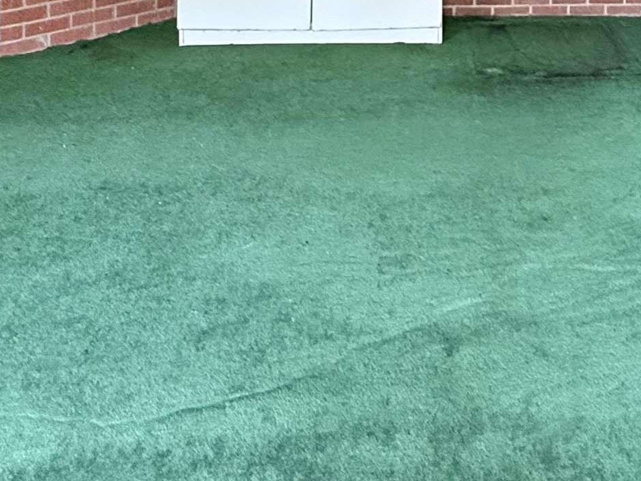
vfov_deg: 25.5
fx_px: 852
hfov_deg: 39.9
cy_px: -194
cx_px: 492
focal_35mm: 46
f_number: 2.2
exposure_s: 1/60
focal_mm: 2.22
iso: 500
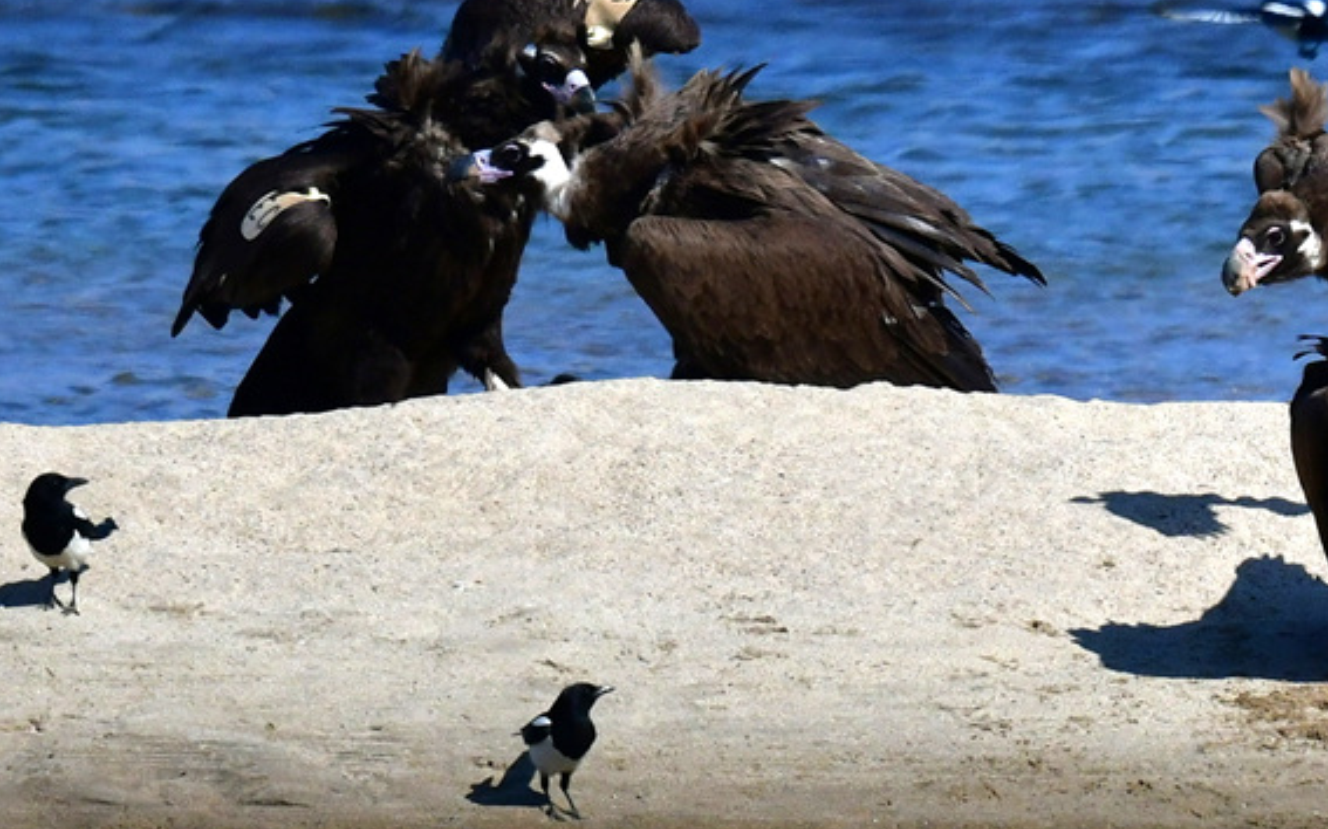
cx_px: 1312
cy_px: 219
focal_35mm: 2156
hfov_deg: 1.0
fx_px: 78007
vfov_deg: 0.6
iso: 400
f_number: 5.6
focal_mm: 500
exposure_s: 1/6400
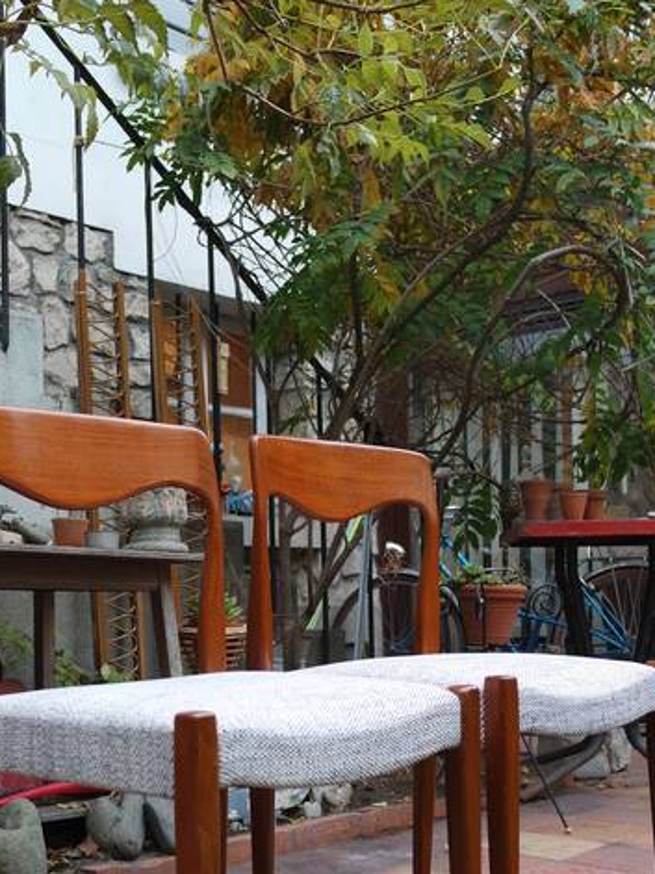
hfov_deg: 30.8
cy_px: 609
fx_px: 1186
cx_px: 258
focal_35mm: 47
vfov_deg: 39.8
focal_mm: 20
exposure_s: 1/40
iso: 400
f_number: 3.5
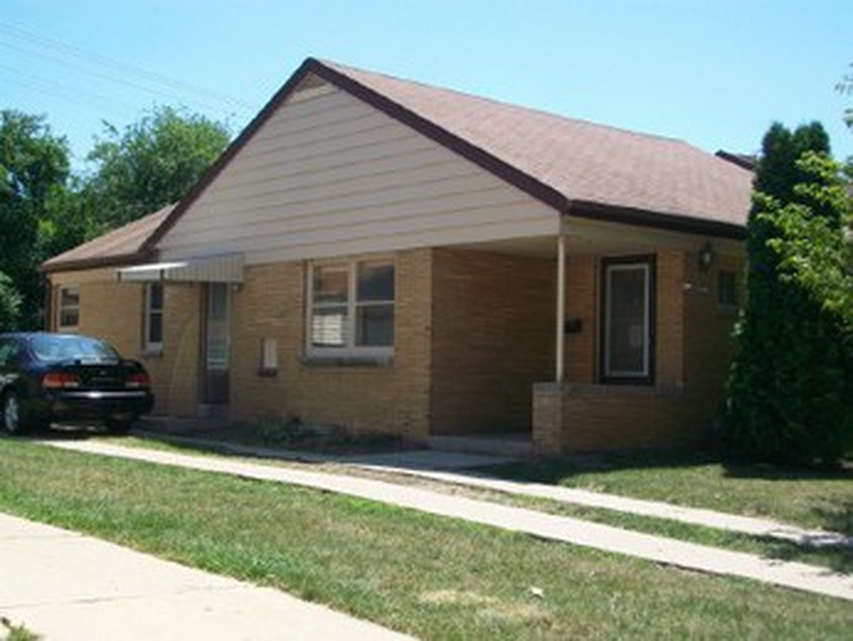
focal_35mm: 50
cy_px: 320
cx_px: 426
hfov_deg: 38.2
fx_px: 1233
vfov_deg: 29.1
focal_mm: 8.8
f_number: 3.6
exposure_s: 1/500
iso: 64
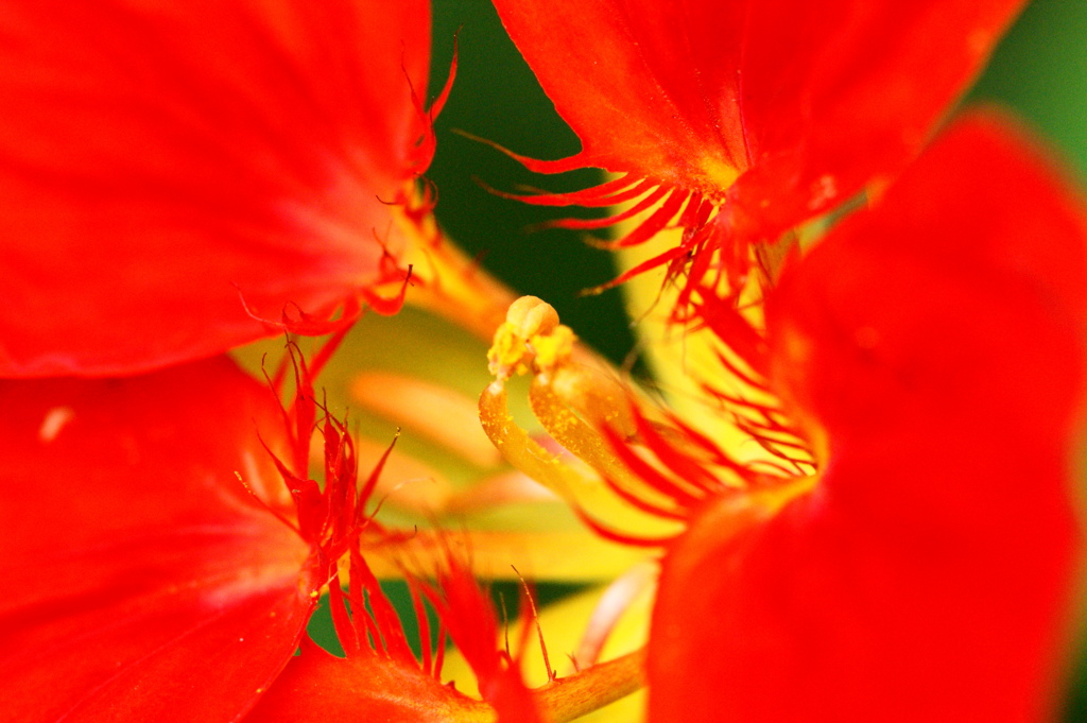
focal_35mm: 150
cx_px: 544
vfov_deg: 9.1
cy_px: 362
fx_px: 4525
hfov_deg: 13.7
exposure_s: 1/250
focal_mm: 100
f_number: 7.1
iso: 800
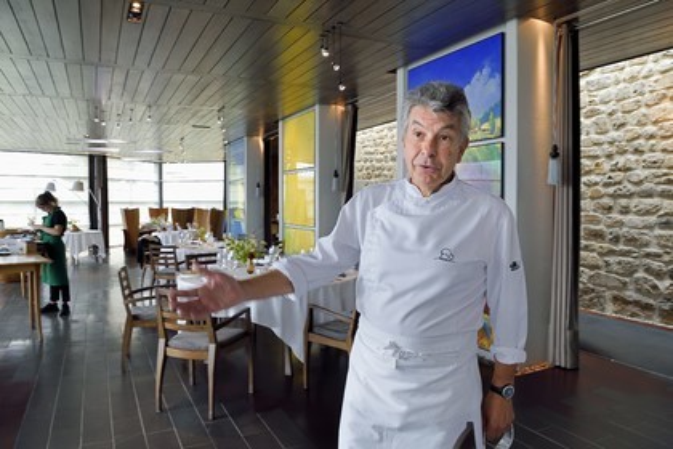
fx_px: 449
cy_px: 224
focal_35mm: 24
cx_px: 336
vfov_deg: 53.1
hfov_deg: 73.7
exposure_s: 1/100
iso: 1600
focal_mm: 24
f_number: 8
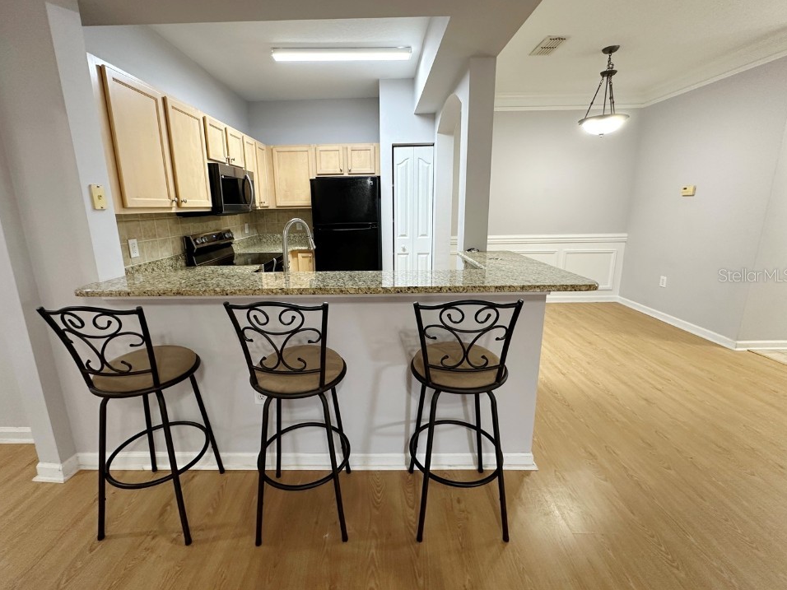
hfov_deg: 98.1
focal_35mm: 15
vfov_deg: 81.6
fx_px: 341
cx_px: 375
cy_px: 275
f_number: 2.2
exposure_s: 1/60
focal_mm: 2.22
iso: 200
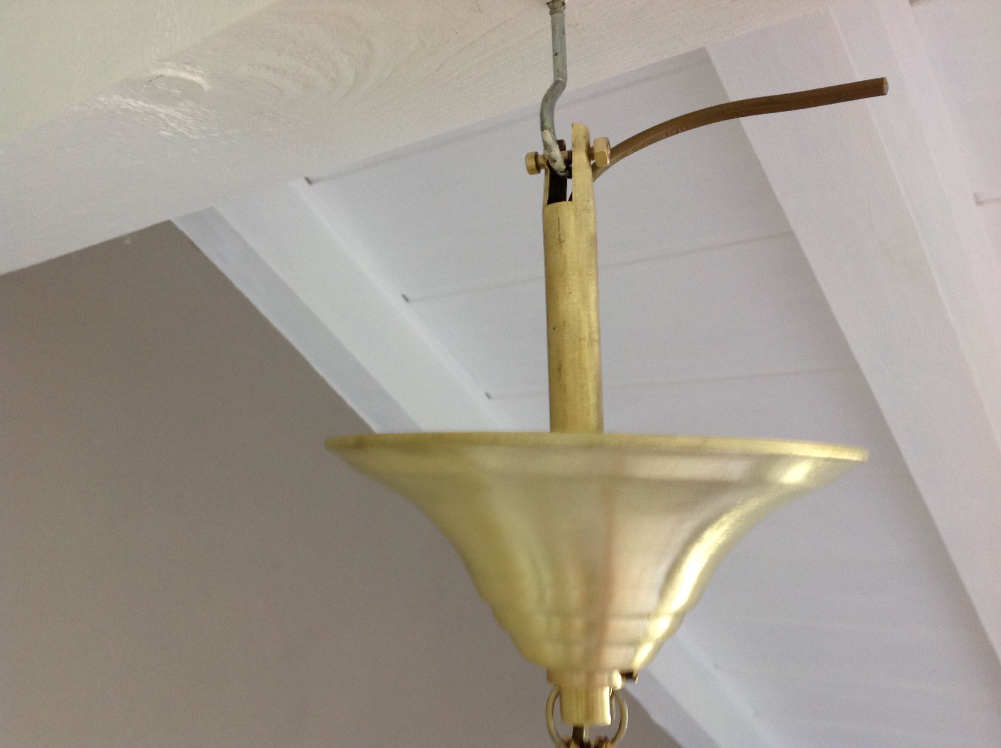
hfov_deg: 52.7
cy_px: 374
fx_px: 1011
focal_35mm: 35
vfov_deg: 40.6
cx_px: 500
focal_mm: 4.28
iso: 100
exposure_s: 1/15
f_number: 2.4
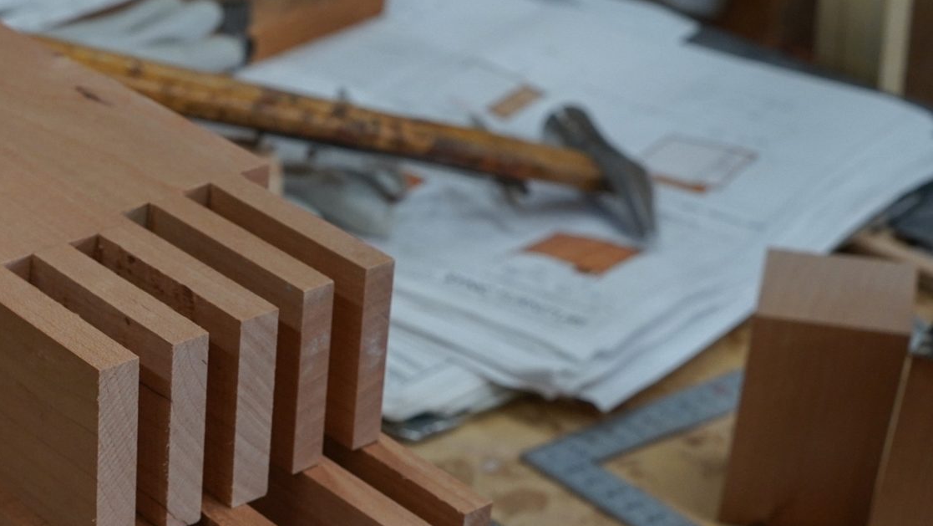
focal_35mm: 84
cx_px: 11
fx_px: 2079
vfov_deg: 14.2
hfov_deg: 24.2
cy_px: 537
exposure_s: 1/40
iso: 640
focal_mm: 35
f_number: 8
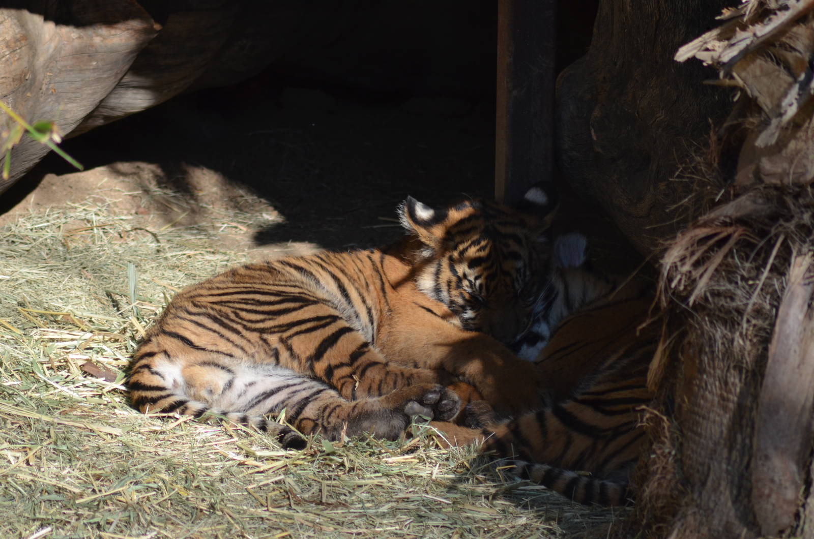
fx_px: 10155
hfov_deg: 4.6
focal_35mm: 450
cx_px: 407
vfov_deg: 3.0
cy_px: 270
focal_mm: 300
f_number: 5.6
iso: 400
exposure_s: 1/1000
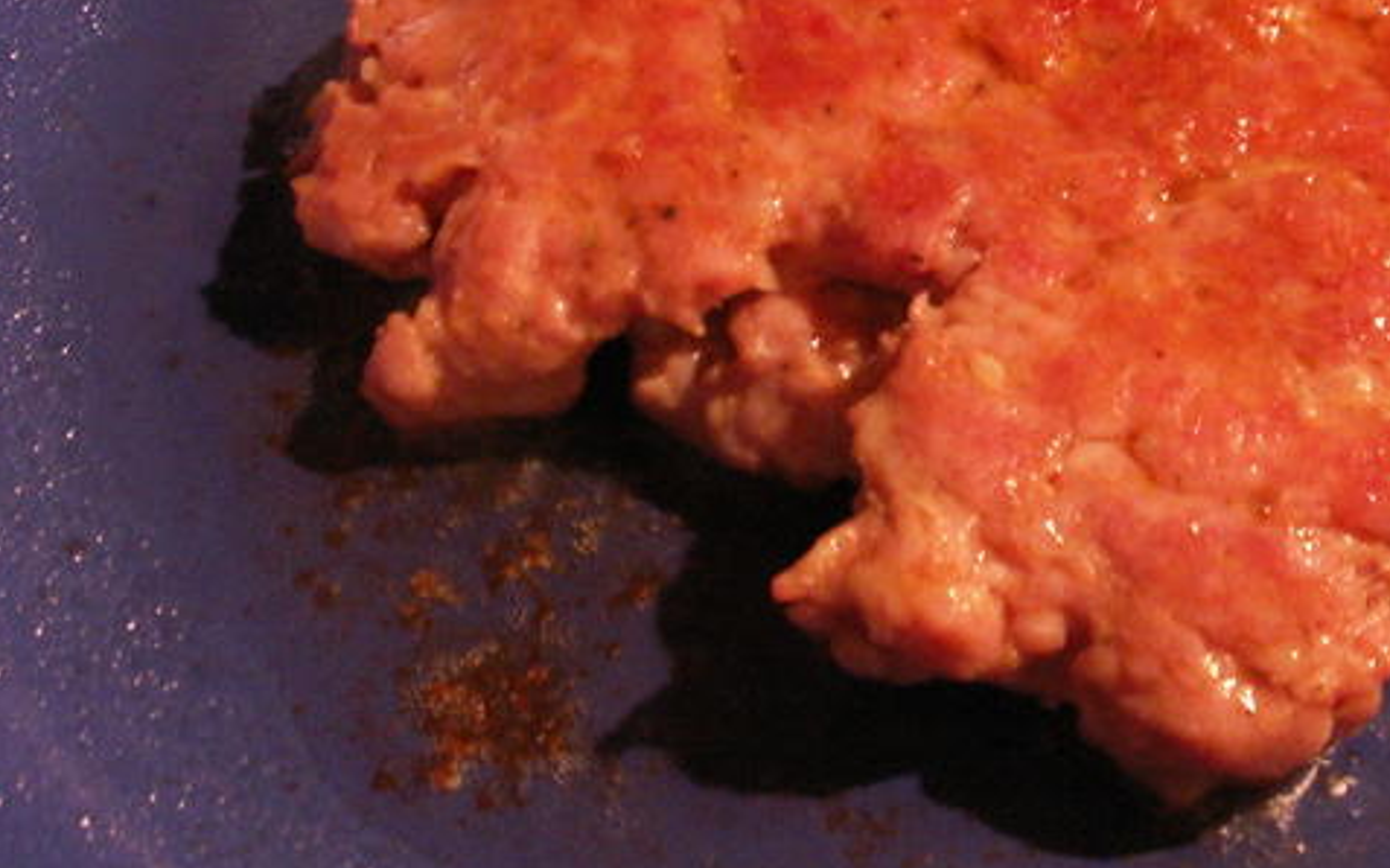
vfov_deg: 18.6
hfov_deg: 28.7
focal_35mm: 70
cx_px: 1139
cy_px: 299
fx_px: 2651
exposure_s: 1/3
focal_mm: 5.86
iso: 160
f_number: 2.8
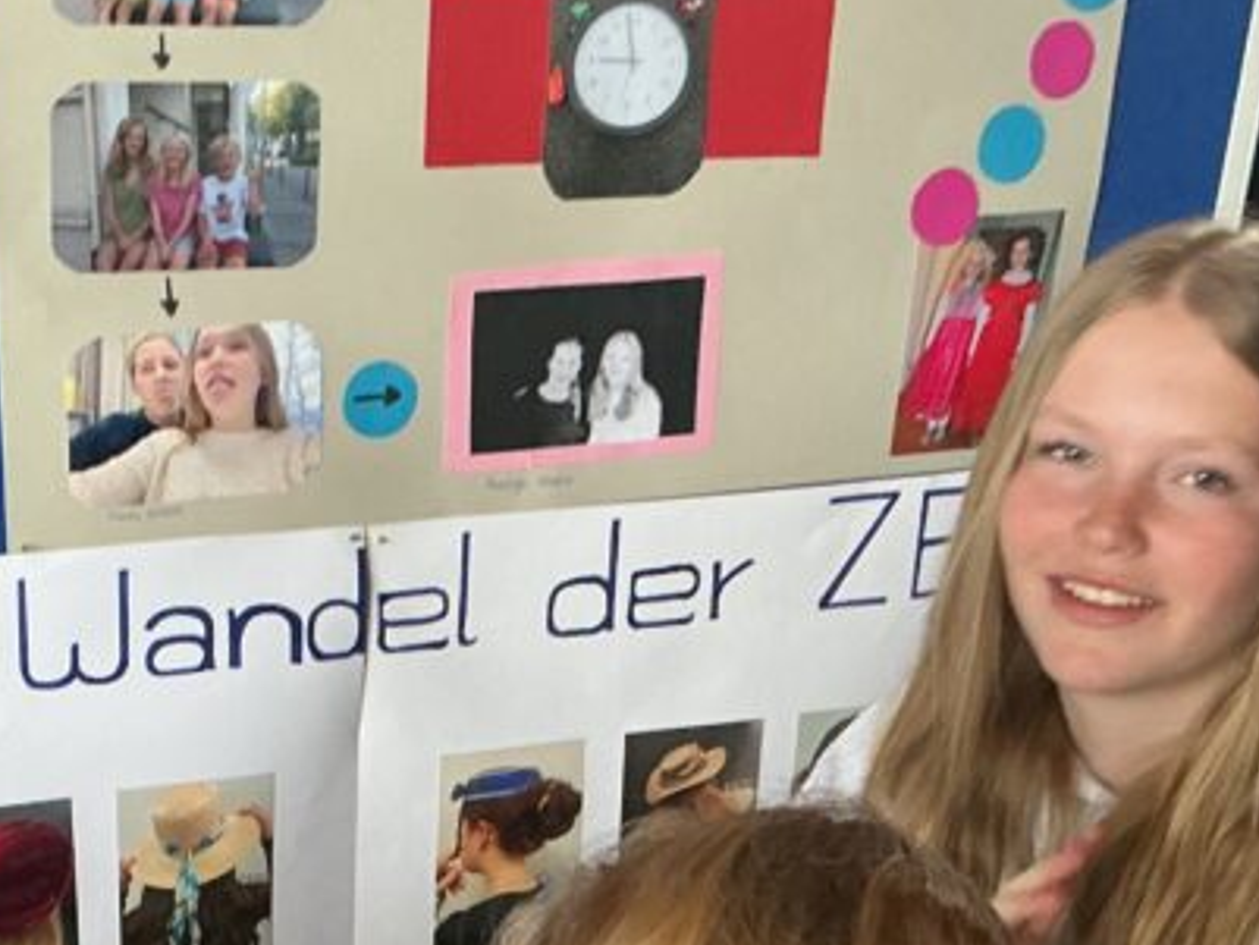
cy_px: 923
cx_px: 474
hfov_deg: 26.2
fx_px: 2692
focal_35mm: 74
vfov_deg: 19.4
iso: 160
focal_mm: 3
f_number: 1.8
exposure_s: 1/50
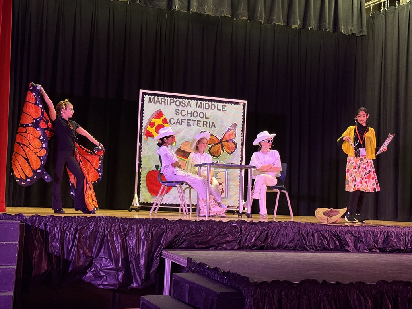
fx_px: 571
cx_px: 206
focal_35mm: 48
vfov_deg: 30.3
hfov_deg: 39.7
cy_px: 154
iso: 250
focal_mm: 6.76
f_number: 1.78
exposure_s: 1/48
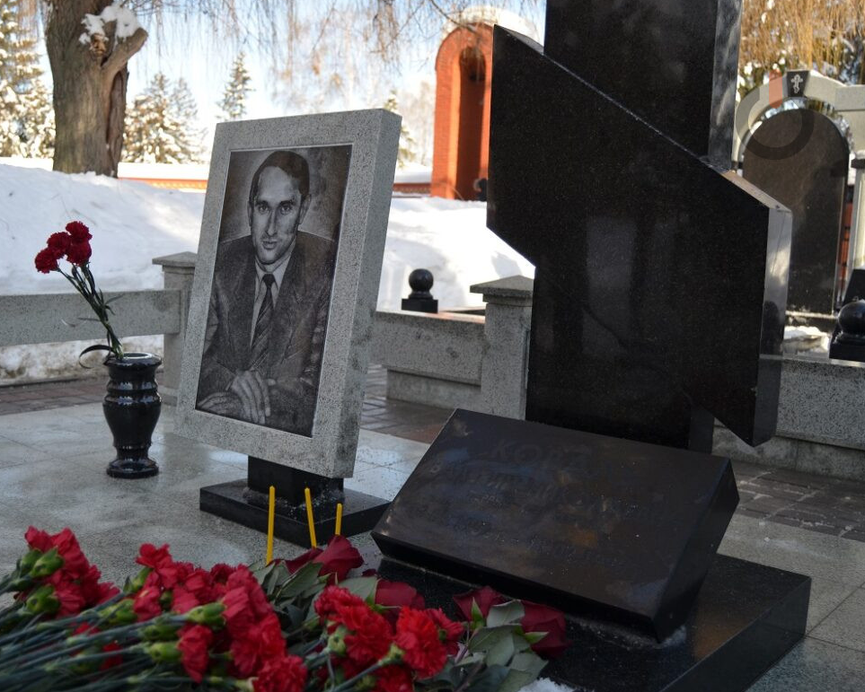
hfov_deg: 51.3
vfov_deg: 42.2
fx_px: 896
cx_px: 360
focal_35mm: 35
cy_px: 350
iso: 250
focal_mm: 20
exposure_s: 1/1000
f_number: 3.5
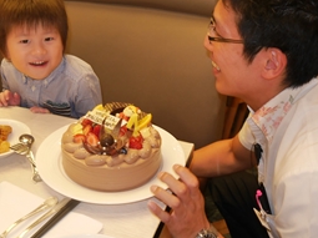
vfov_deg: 30.8
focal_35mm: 47
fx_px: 432
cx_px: 132
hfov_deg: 40.3
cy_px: 94
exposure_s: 1/50
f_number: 3.5
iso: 800
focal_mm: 12
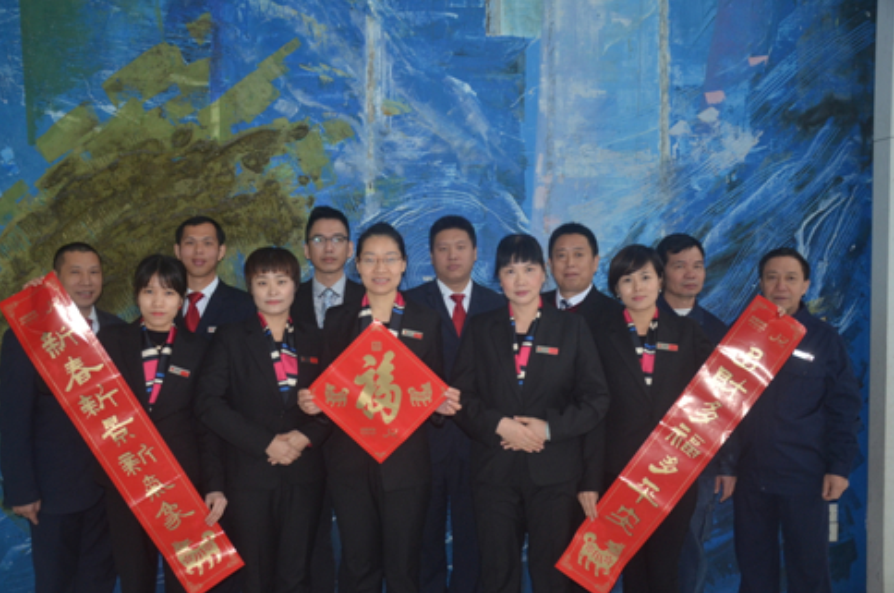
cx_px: 436
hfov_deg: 58.0
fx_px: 806
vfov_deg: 40.4
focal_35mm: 33
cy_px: 300
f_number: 3.8
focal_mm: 21
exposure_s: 1/60
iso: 800
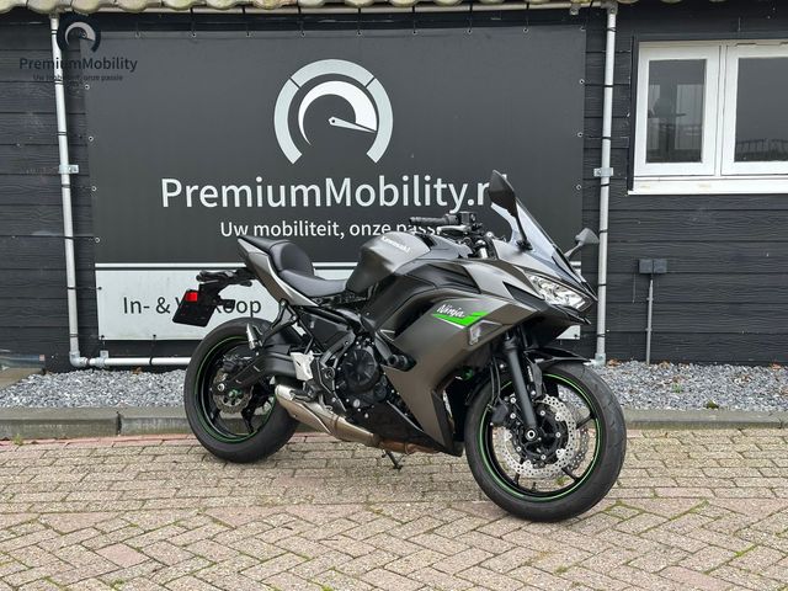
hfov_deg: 39.7
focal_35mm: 48
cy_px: 296
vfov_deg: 30.3
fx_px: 1093
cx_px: 394
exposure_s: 1/264
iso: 64
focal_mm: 6.86
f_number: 1.78
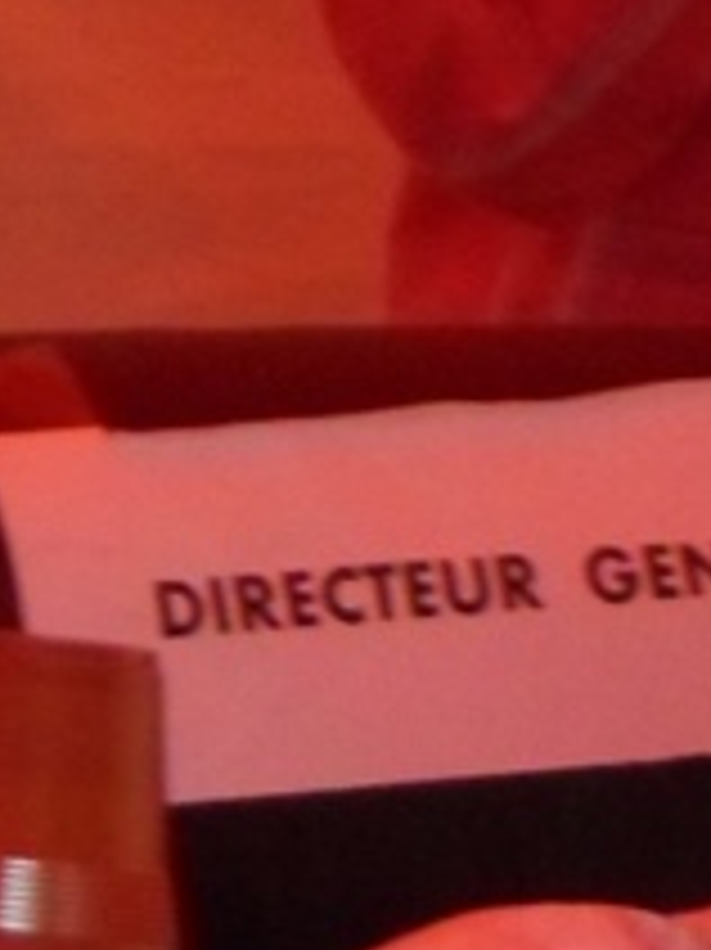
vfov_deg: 3.3
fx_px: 16668
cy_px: 603
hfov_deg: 2.4
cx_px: -108
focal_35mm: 608
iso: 320
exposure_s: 1/60
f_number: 6.3
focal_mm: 22.5
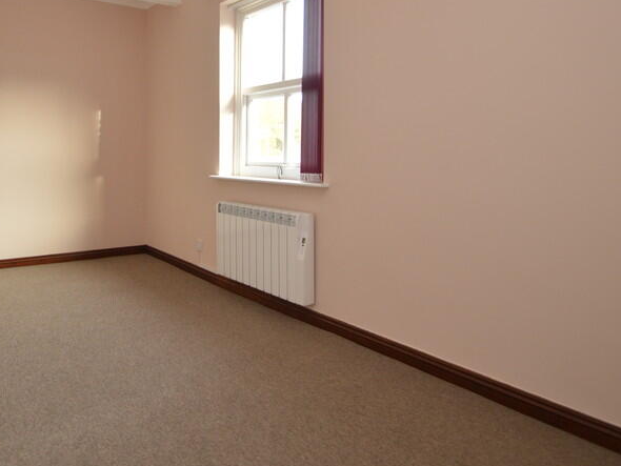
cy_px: 150
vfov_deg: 53.7
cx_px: 219
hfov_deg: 67.9
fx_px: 449
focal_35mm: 25
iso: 400
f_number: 3.5
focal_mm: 10
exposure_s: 1/60
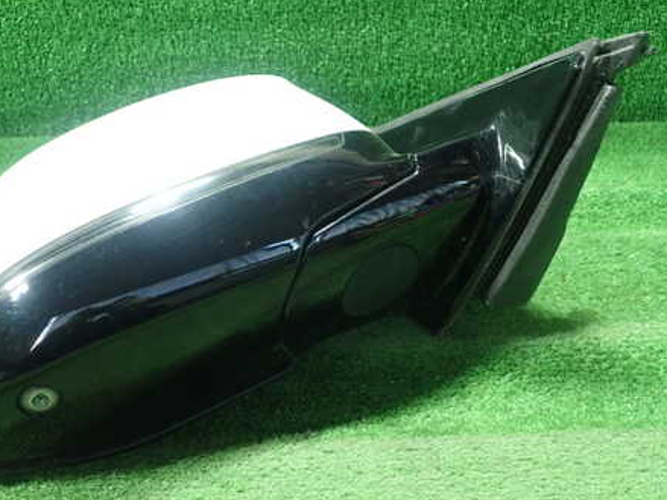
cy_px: 226
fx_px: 790
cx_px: 278
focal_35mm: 41
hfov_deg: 45.6
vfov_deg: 35.1
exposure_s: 1/100
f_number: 2.3
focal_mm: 5.5
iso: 800
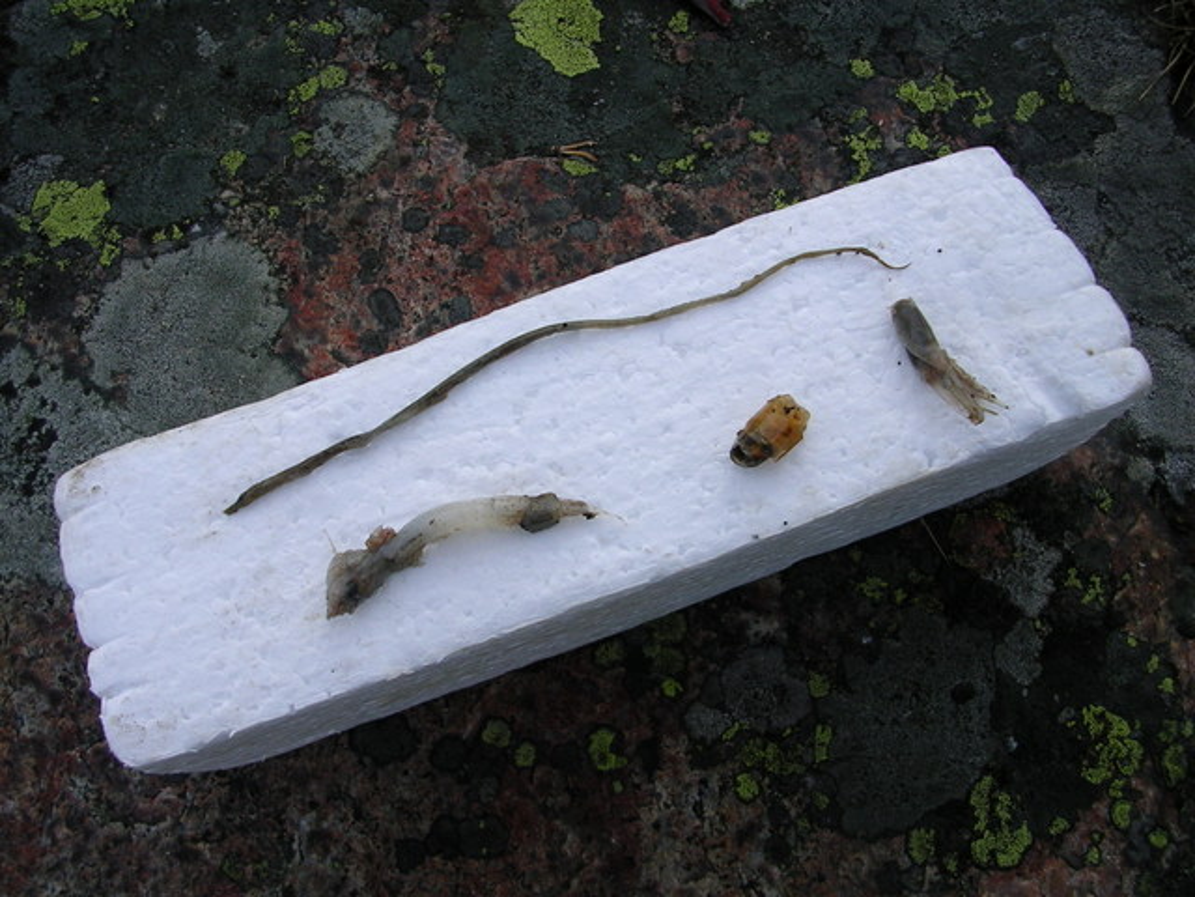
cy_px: 448
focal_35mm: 38
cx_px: 598
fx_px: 1312
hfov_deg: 49.0
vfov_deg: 37.7
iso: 50
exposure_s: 1/390
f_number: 2.8
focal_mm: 5.8
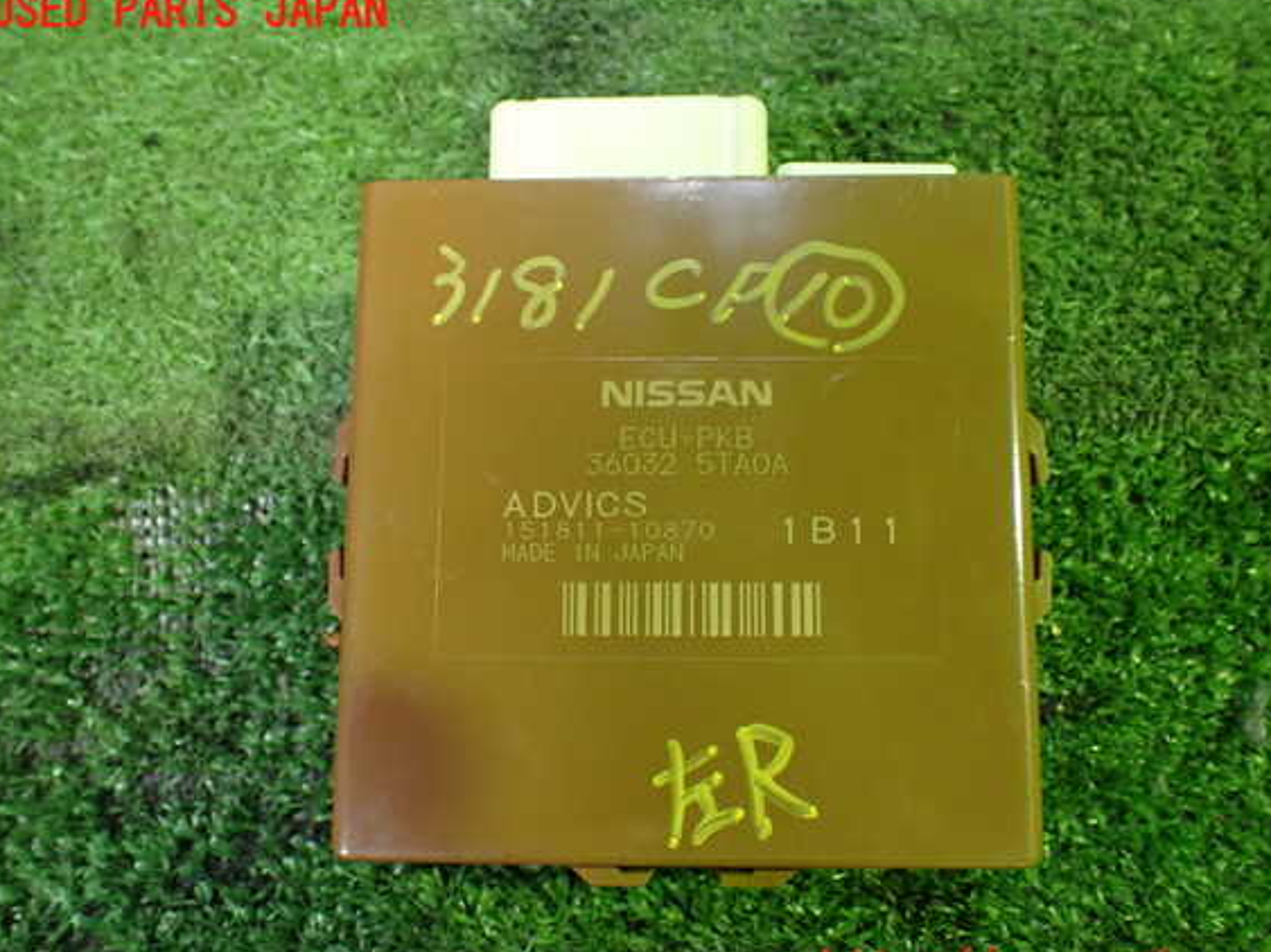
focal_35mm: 32
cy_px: 492
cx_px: 655
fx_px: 1175
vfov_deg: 44.1
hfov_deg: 56.8
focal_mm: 5.4
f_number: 2.3
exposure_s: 1/50
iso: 800
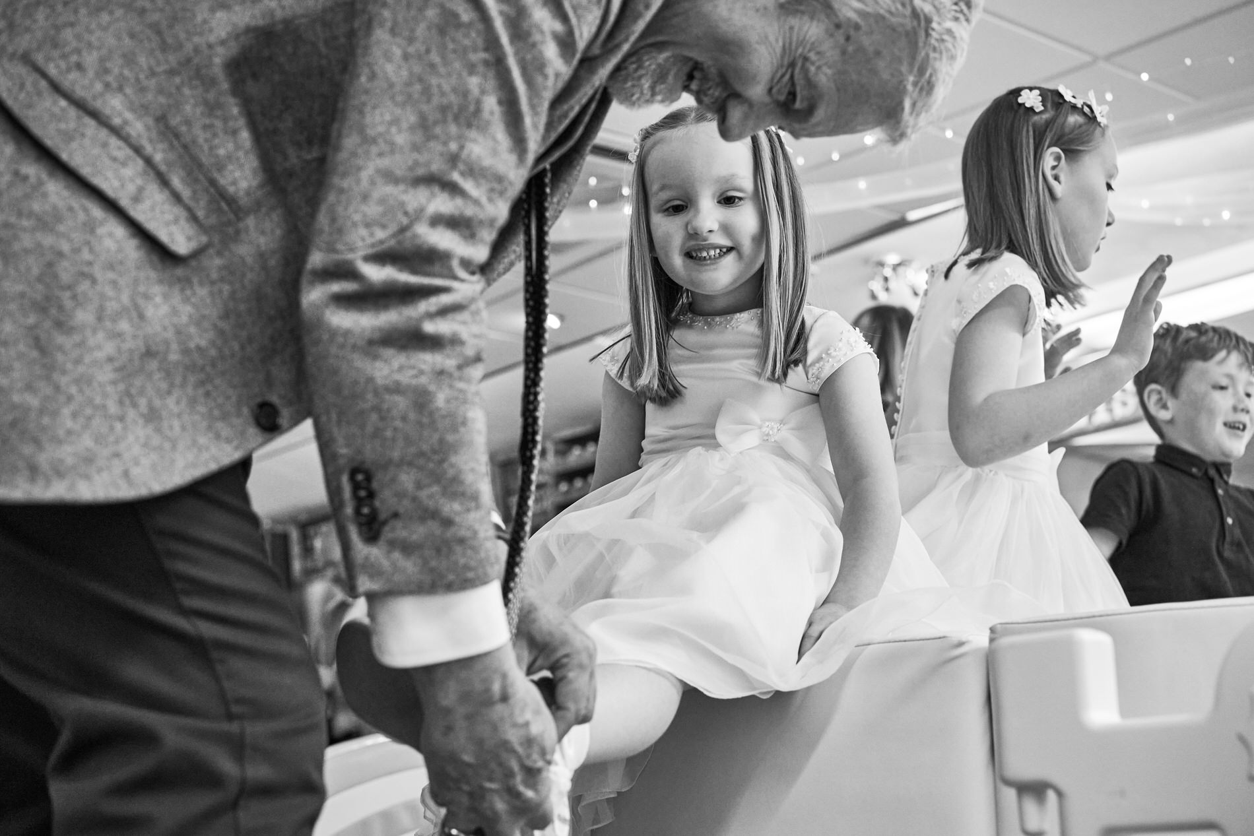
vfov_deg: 24.6
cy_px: 418
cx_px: 627
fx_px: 1916
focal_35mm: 55
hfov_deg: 36.2
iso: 2500
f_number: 4.5
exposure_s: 1/125
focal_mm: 55
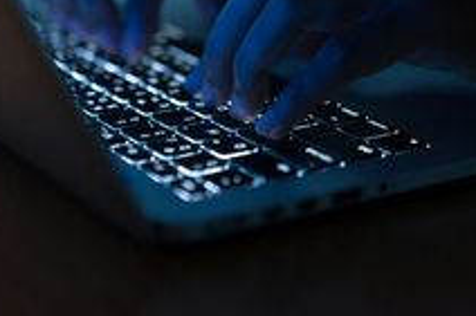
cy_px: 24
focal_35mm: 104
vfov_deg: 13.0
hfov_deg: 19.6
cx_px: 308
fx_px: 1374
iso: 500
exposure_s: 1/13
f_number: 2
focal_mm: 55
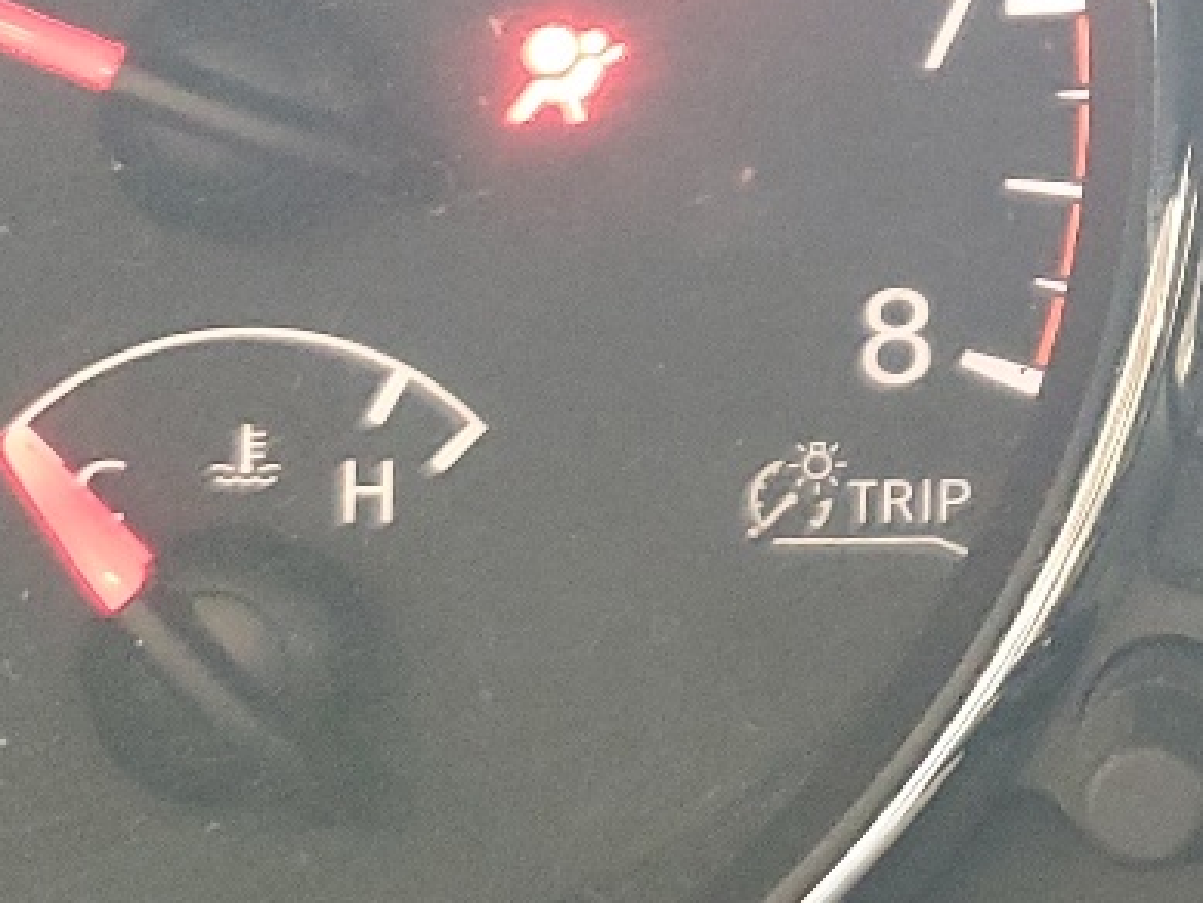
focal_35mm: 107
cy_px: -207
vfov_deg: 13.4
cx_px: 1620
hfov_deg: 17.1
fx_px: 3720
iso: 289
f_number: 1.5
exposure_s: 1/60.2
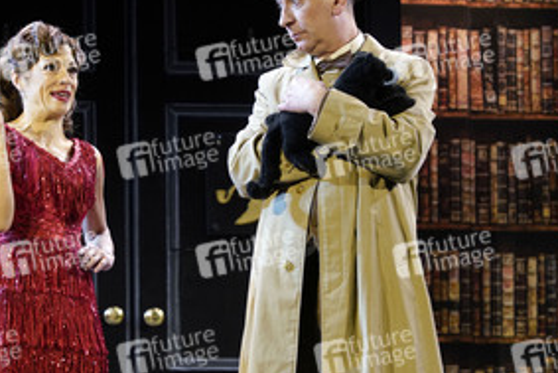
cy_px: 205
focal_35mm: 183
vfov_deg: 7.5
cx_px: 194
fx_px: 2838
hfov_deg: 11.2
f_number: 5
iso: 1600
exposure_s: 1/160
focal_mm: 115
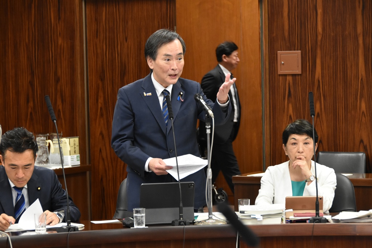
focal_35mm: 142
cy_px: 124
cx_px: 186
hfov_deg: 14.4
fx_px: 1473
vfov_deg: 9.6
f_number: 6.3
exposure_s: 1/125
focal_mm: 95
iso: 2500
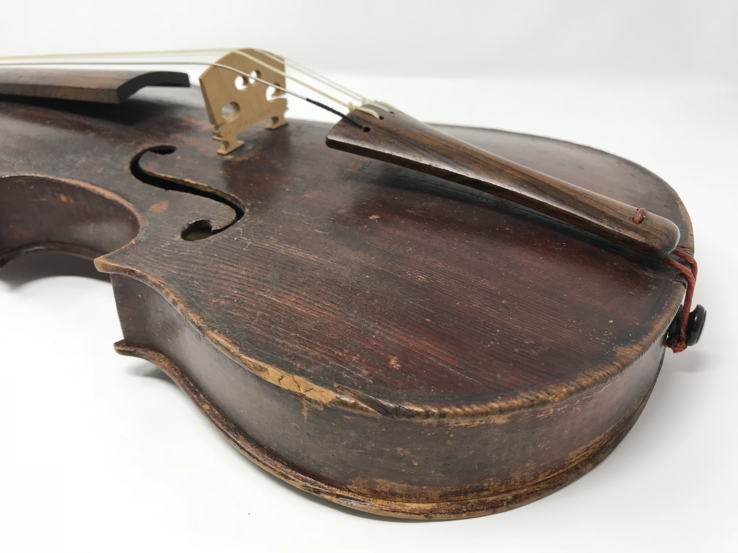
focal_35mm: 28
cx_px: 369
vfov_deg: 49.7
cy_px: 276
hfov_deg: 63.4
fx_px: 597
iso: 40
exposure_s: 1/120
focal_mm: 3.99
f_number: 1.8
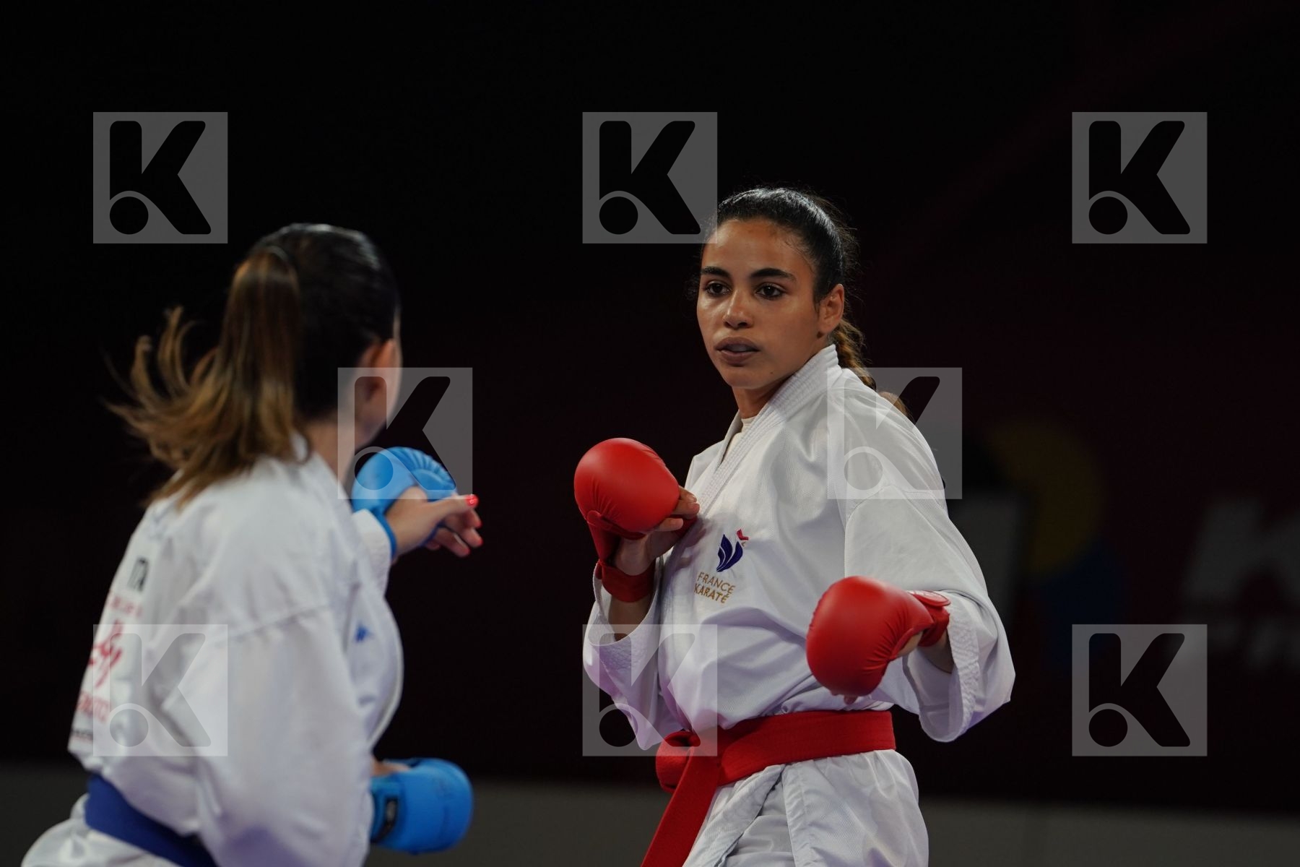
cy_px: 434
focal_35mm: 300
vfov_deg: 4.6
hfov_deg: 6.9
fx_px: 10832
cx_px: 650
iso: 1000
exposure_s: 1/1000
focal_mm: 200
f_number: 2.8
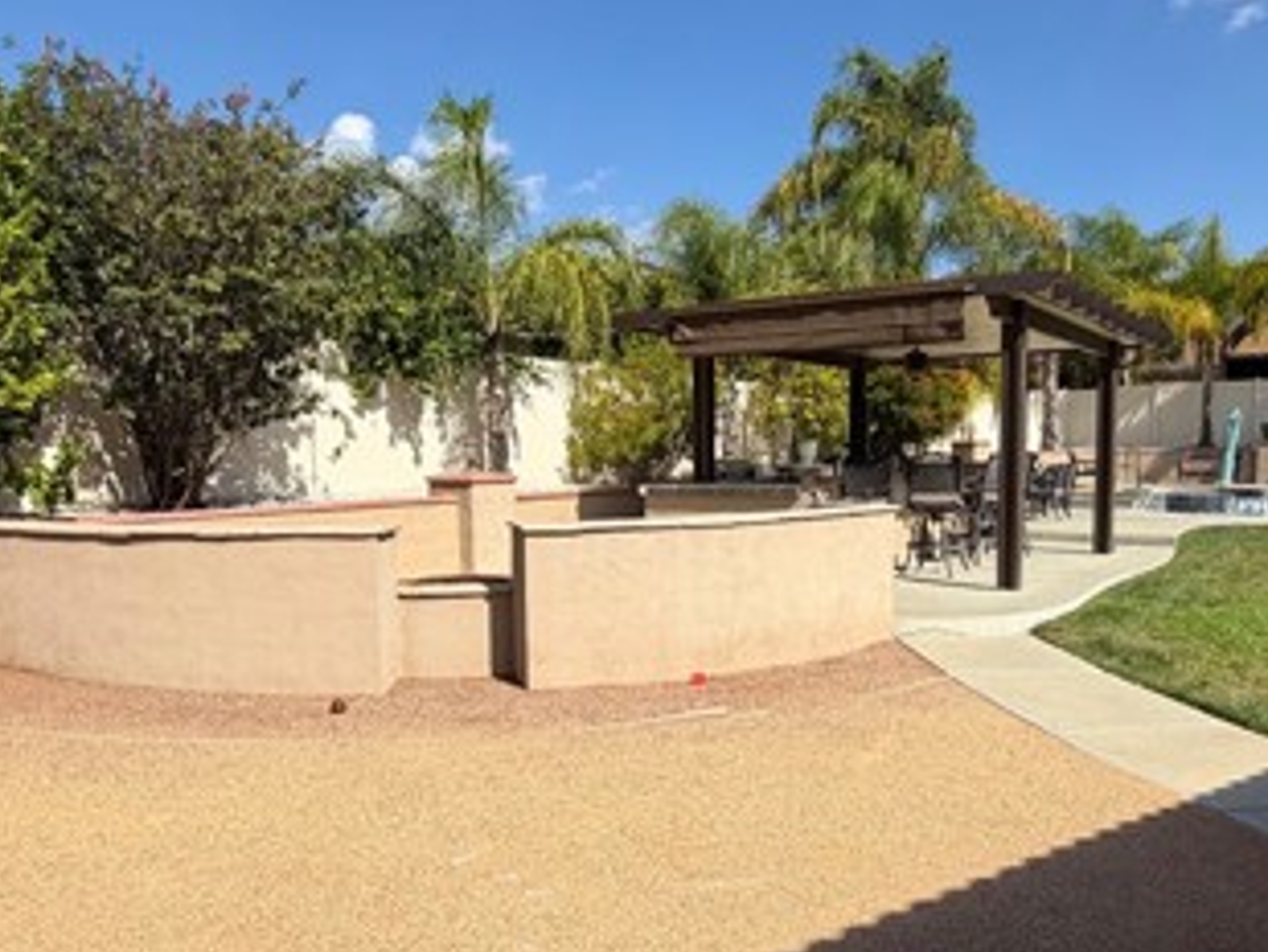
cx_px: 714
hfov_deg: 61.4
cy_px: 558
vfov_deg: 48.0
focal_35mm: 29
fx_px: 1063
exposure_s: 1/928
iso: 20
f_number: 2.2
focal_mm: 2.22
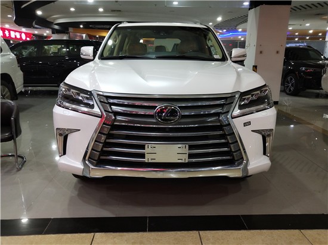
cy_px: 122
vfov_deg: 46.8
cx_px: 164
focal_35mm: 30
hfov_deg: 60.0
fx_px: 284
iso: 180
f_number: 1.8
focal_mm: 3.95
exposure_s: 1/50
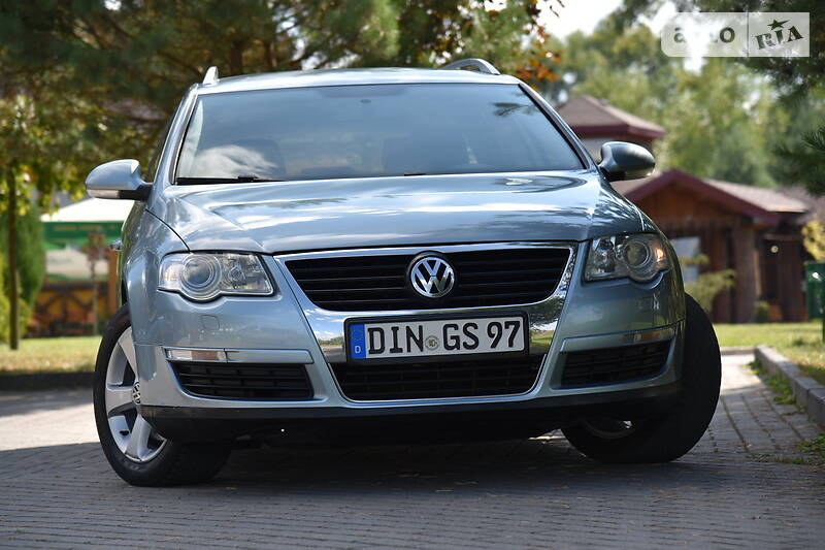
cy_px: 275
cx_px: 412
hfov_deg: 17.1
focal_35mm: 120
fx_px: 2749
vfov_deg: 11.4
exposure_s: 1/500
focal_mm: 120
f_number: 5.6
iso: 200
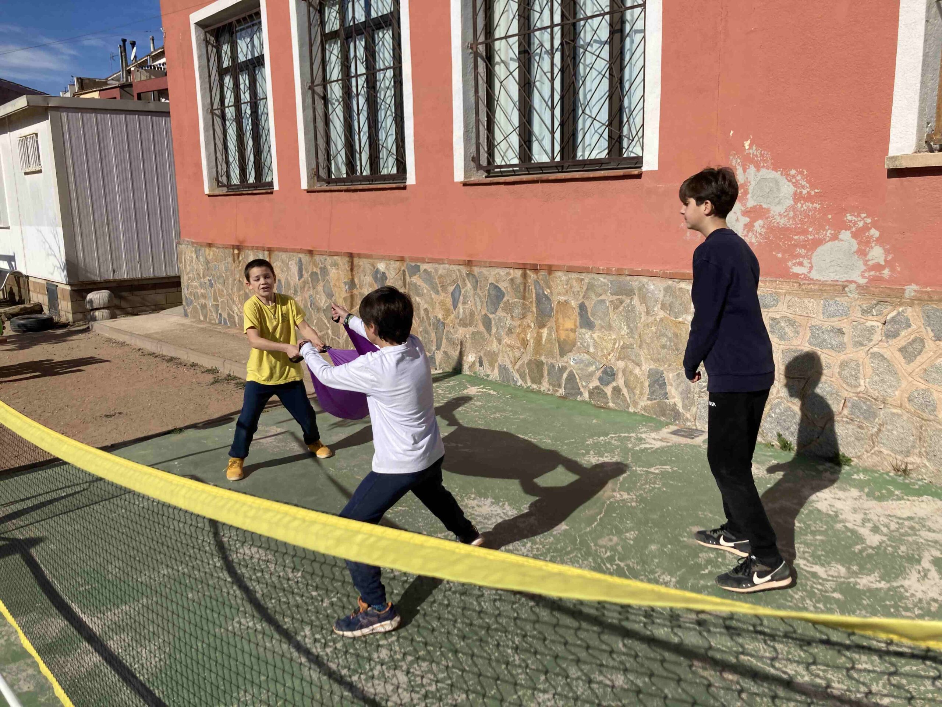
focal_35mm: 28
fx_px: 762
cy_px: 354
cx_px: 471
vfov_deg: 49.7
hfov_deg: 63.4
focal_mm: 3.99
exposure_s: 1/3436
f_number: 1.8
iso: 20
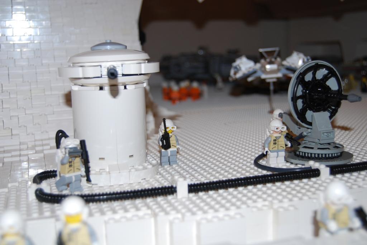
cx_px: 184
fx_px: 490
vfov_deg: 28.1
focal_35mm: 48
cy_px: 122
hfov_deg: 41.1
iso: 200
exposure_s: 1/60
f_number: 4.5
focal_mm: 32
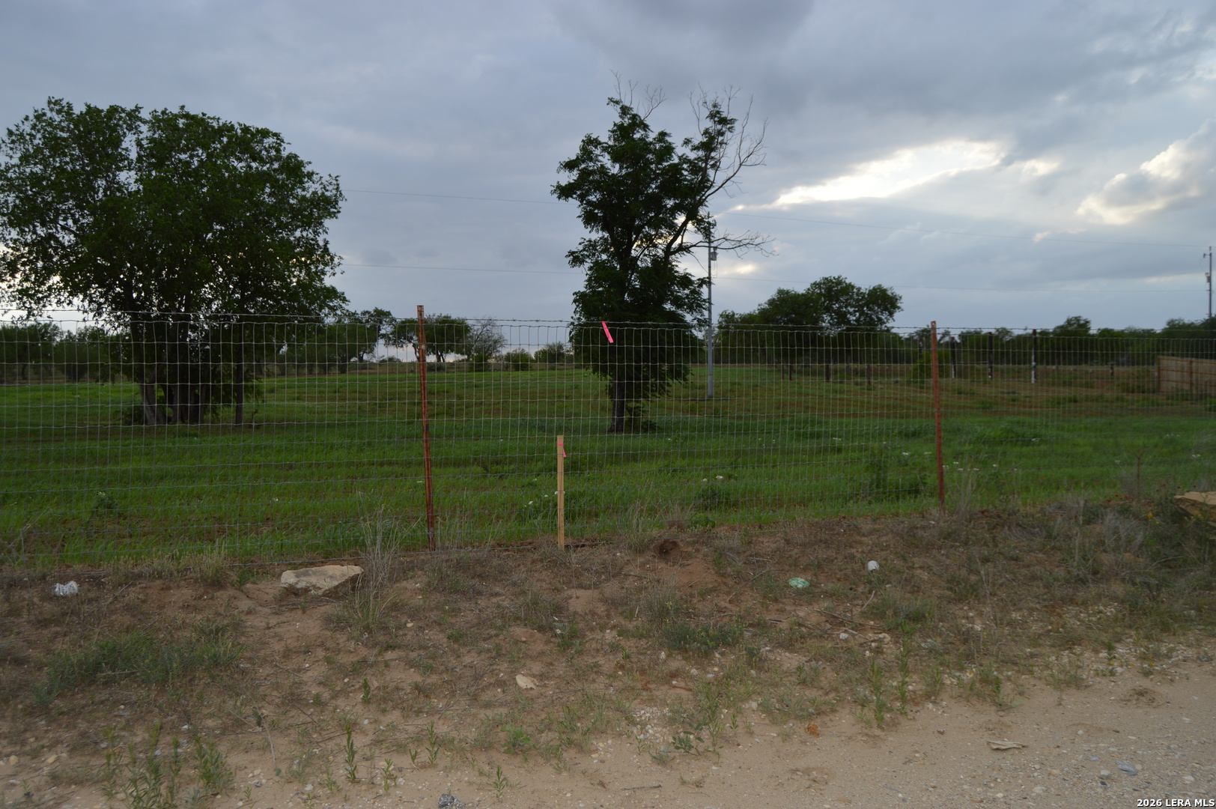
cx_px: 608
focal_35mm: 27
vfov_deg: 47.9
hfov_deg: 67.4
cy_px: 404
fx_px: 911
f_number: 5
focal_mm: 18
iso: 100
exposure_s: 1/200
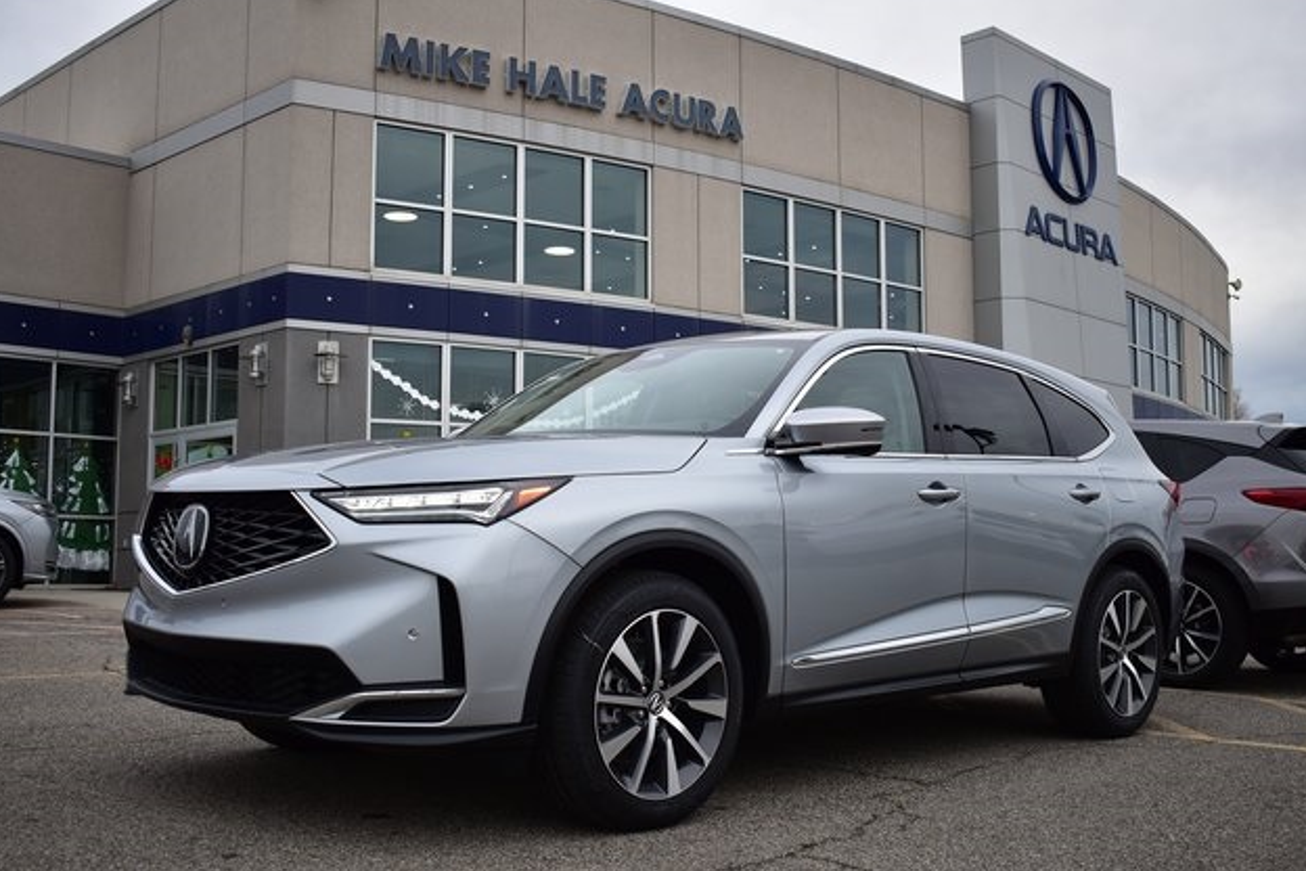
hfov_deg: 50.1
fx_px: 1397
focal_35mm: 39
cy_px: 438
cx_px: 657
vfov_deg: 34.6
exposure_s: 1/60
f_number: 4
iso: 100
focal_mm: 25
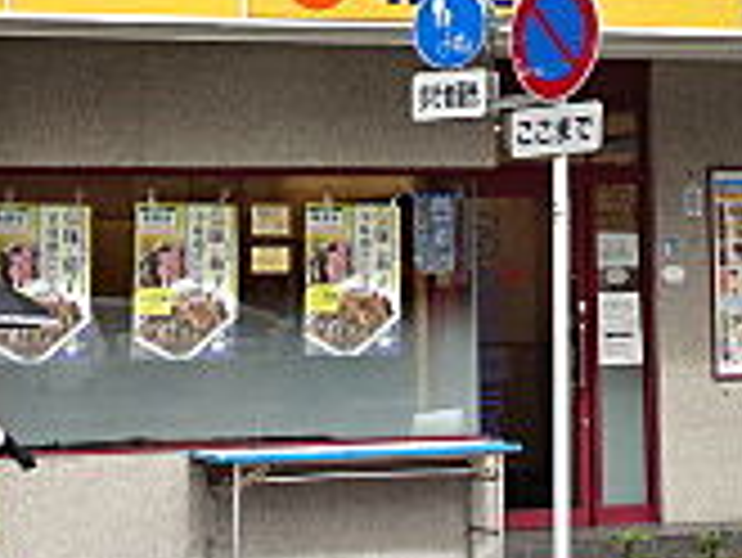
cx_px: 535
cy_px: -234
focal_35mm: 155
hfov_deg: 12.7
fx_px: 3325
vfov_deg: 9.4
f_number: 4
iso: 80
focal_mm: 6.8
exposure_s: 1/400
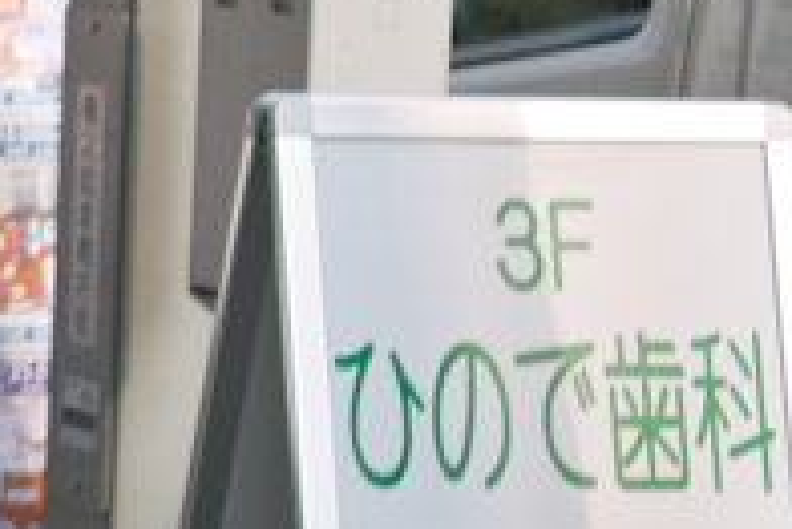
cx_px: -1115
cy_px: 380
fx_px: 4711
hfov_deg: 8.7
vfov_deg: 6.4
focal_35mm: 214
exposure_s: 1/80
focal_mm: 24.2
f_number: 2.8
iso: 100
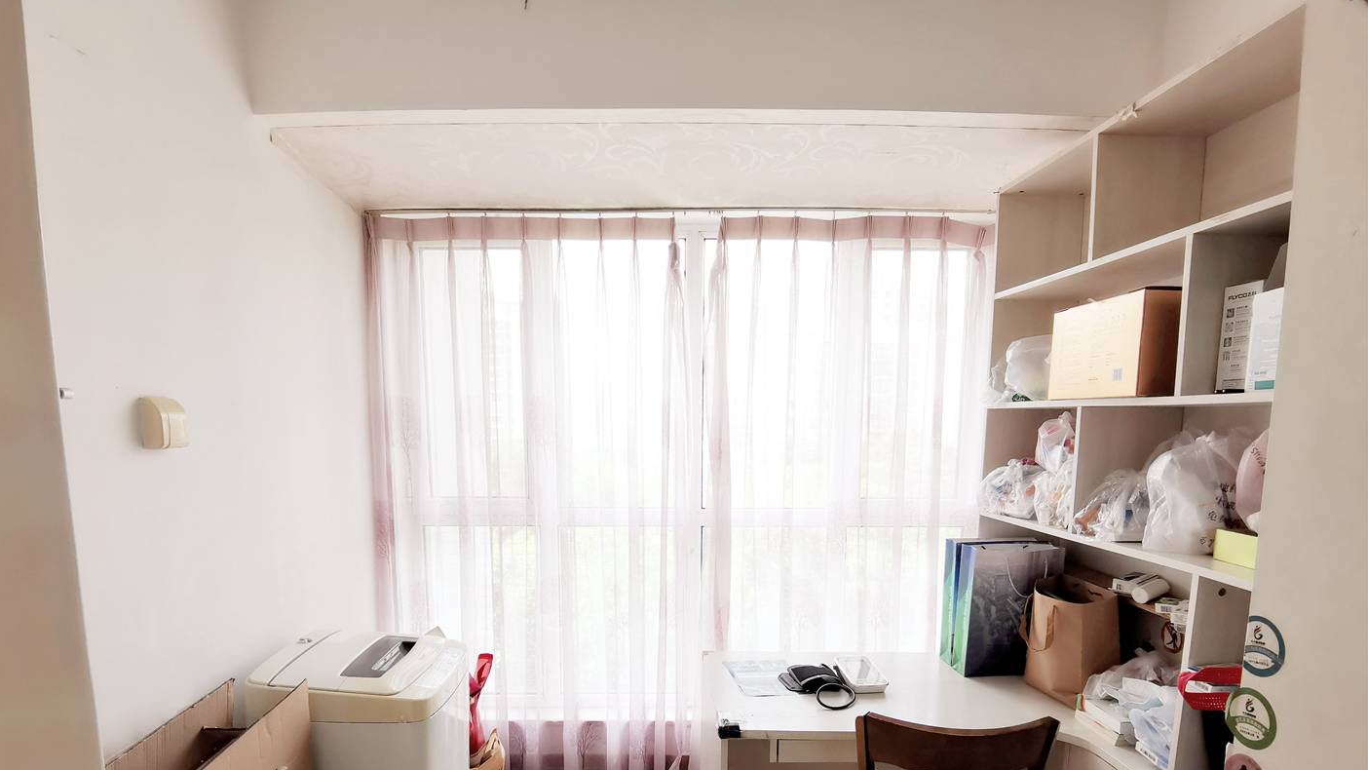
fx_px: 689
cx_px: 667
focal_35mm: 19
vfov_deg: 57.0
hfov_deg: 89.5
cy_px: 519
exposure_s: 1/100
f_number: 2.2
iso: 100
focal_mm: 2.26
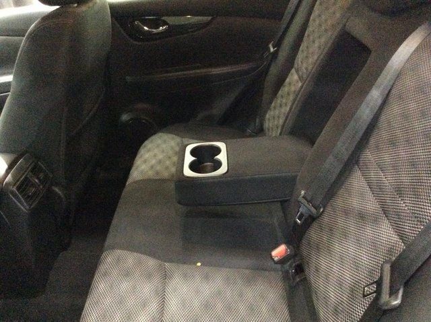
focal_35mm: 32
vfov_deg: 44.1
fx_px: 398
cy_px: 161
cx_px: 216
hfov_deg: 56.9
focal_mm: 3.3
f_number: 2.4
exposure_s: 1/15
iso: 800
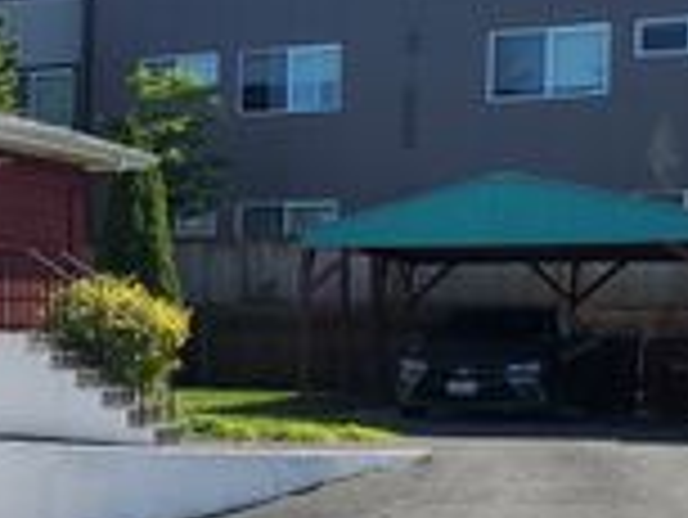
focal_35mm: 85
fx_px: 1691
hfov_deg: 19.6
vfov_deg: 17.4
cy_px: 309
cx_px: -387
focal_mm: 4.3
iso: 50
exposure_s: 1/1177
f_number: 2.4
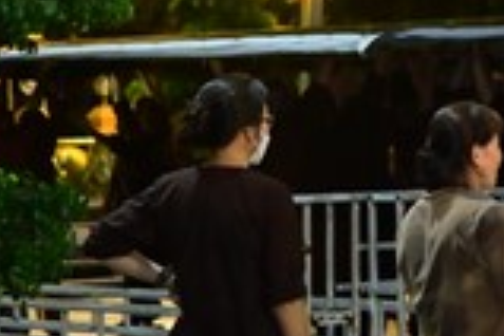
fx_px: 2870
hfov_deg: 9.6
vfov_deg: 6.6
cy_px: -144
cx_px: 834
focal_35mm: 205
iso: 1250
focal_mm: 50
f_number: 2.2
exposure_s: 1/100
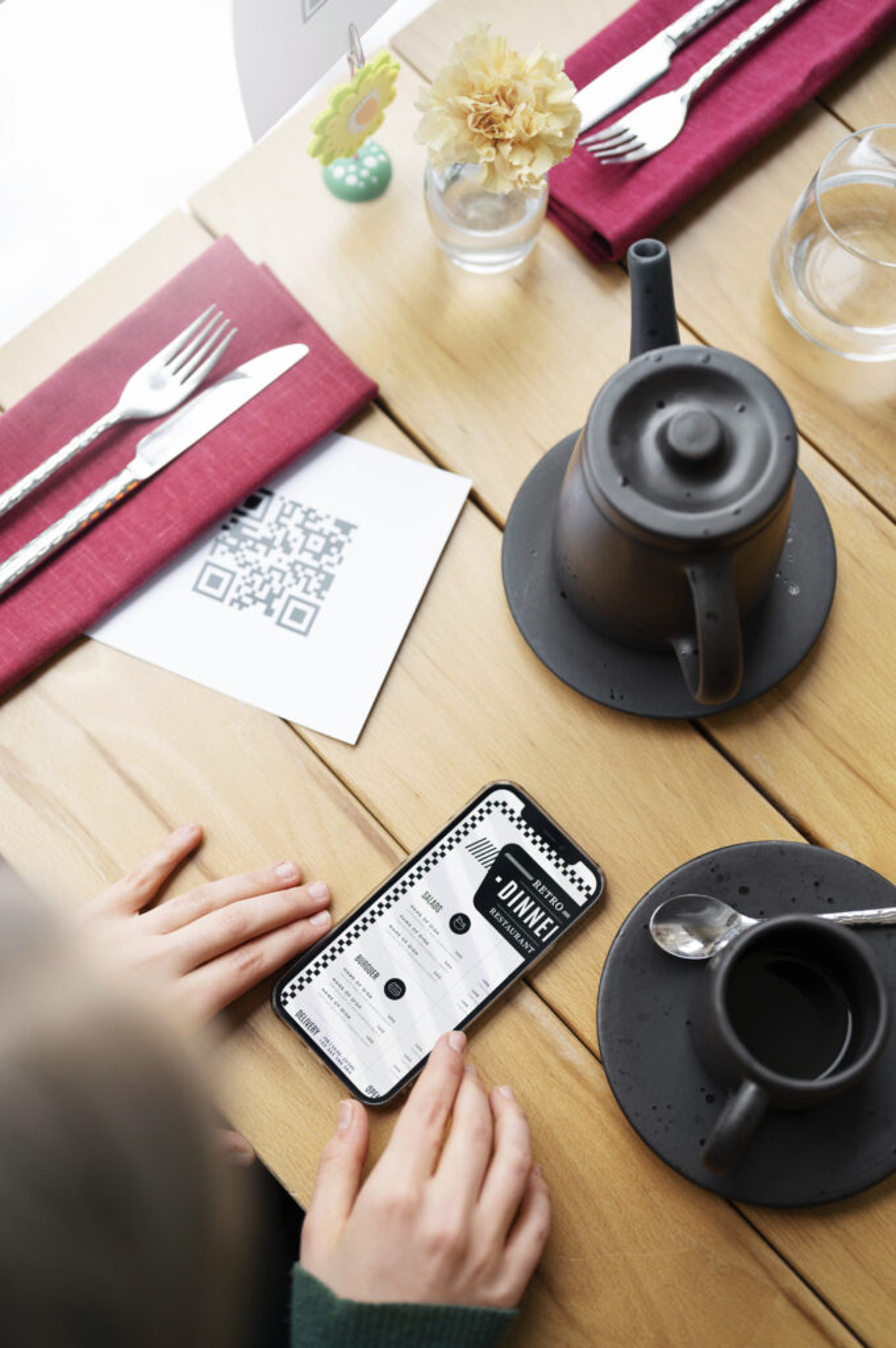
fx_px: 1870
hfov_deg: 26.9
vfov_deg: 39.6
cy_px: 674
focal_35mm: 50
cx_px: 448
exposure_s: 1/400
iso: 500
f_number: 2.2
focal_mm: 50
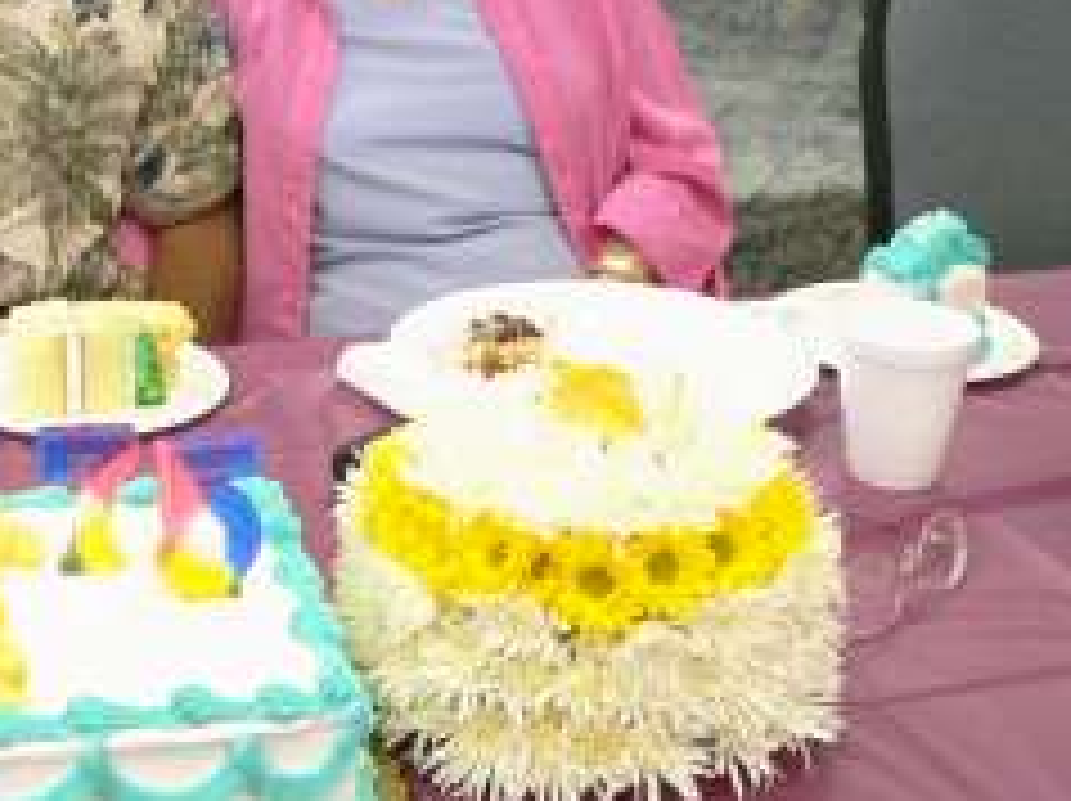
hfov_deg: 26.0
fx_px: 2287
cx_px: 248
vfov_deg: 19.6
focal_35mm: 74
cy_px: 148
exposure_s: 1/40
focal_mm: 7.3
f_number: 2.8
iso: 200
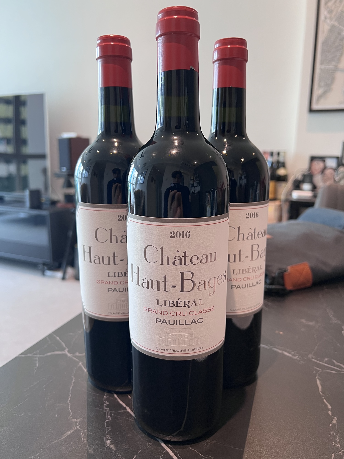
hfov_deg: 53.1
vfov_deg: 67.3
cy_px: 230
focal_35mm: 26
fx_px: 345
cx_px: 172
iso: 100
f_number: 1.5
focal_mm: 5.7
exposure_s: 1/50
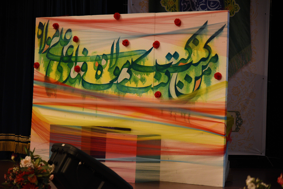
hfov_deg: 20.4
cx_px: 142
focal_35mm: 100
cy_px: 94
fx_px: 786
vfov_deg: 13.7
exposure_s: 1/60
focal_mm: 100
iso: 3200
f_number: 4
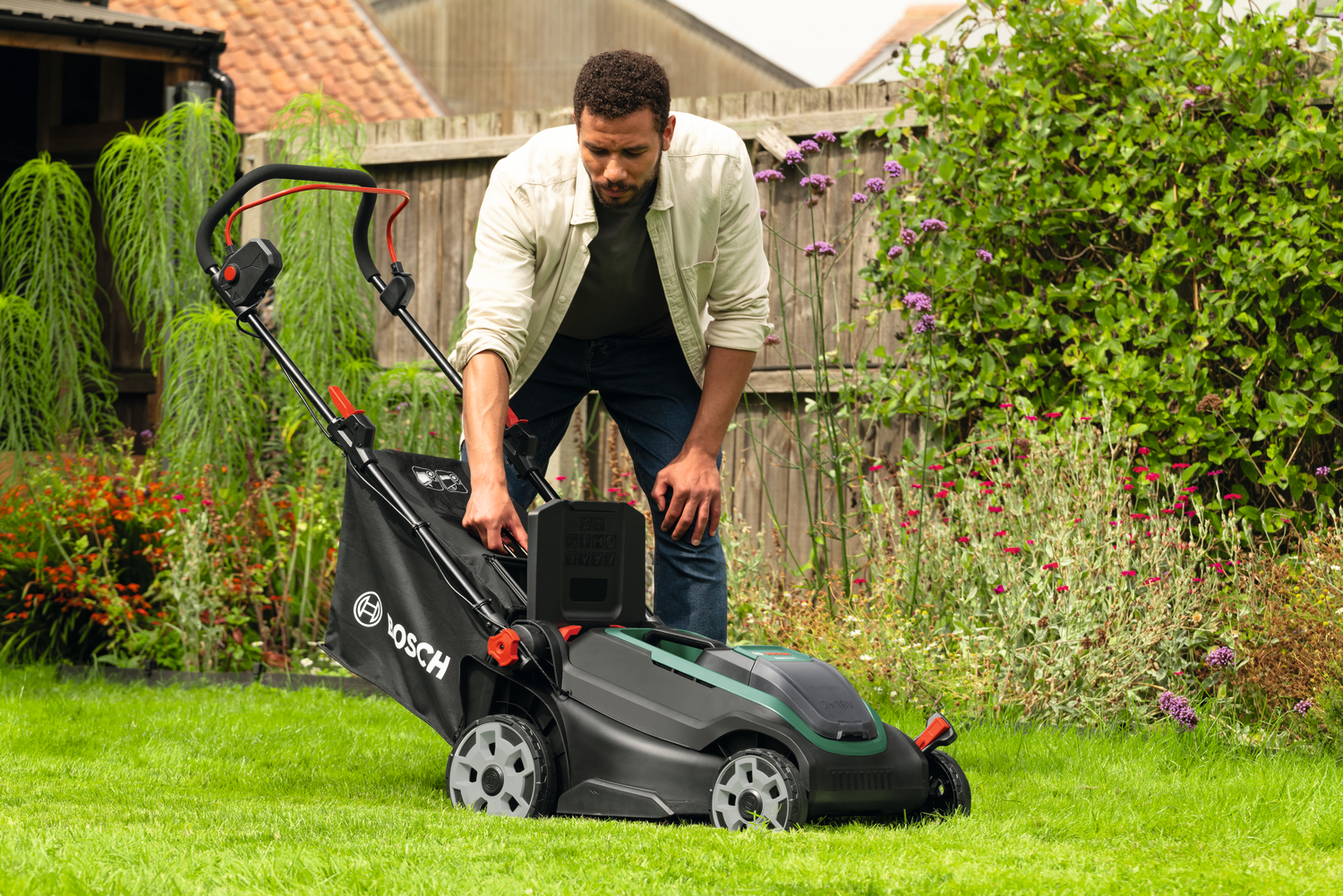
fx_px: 4776
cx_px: 672
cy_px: 448
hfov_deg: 16.0
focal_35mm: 128
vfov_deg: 10.7
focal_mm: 128
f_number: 8
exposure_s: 1/200
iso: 400
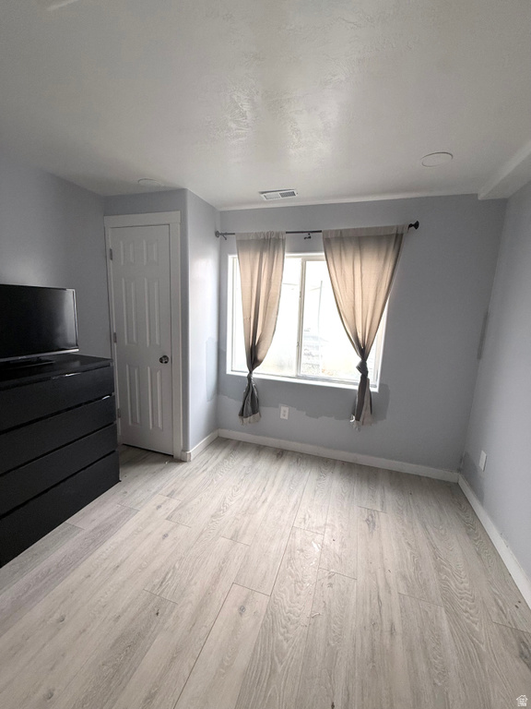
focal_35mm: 14
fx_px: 286
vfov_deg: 102.1
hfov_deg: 85.7
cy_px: 354
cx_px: 266
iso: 125
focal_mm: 2.22
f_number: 2.2
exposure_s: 1/99
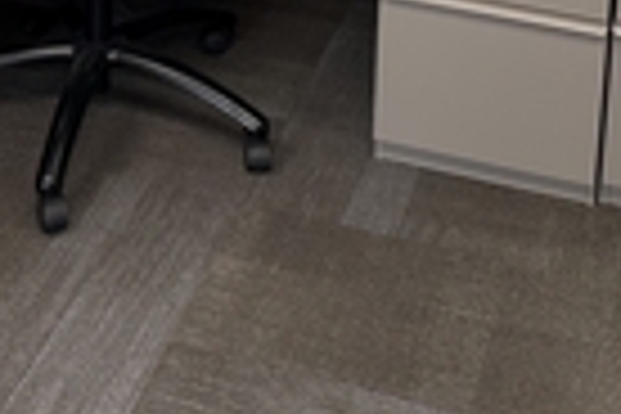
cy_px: -333
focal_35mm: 87
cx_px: 202
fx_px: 1501
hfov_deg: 23.3
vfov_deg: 14.0
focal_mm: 6.76
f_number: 1.78
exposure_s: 1/120
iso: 125
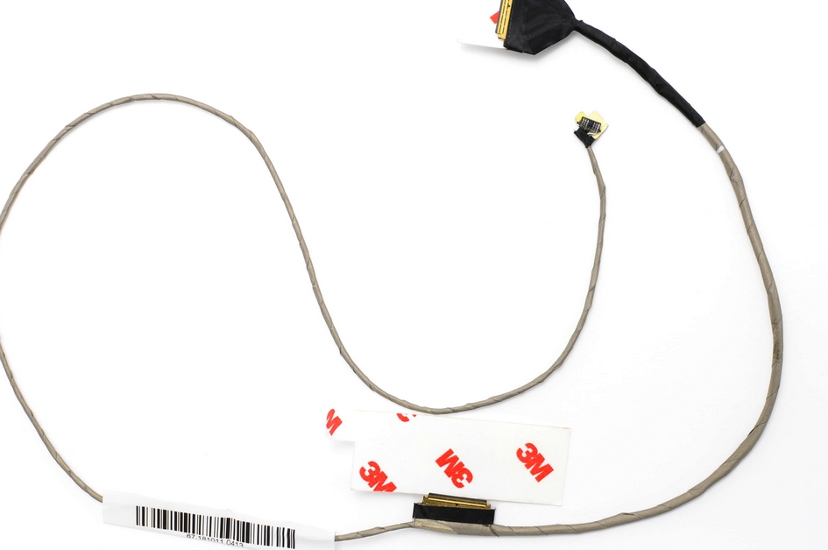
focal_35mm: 67
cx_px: 372
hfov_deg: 30.2
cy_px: 232
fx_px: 1531
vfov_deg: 20.4
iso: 200
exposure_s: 1/6
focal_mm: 35
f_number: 9
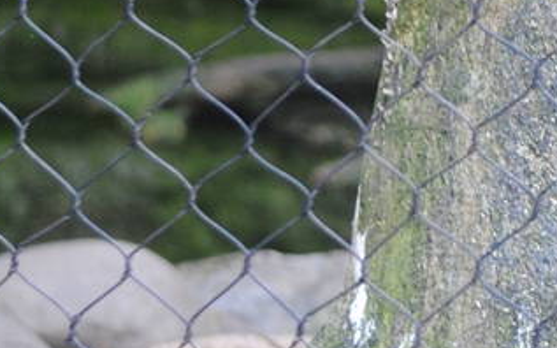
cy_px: 143
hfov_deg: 3.9
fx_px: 7983
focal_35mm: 526
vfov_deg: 2.5
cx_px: 1186
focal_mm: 68
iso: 360
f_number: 4.5
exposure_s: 1/125
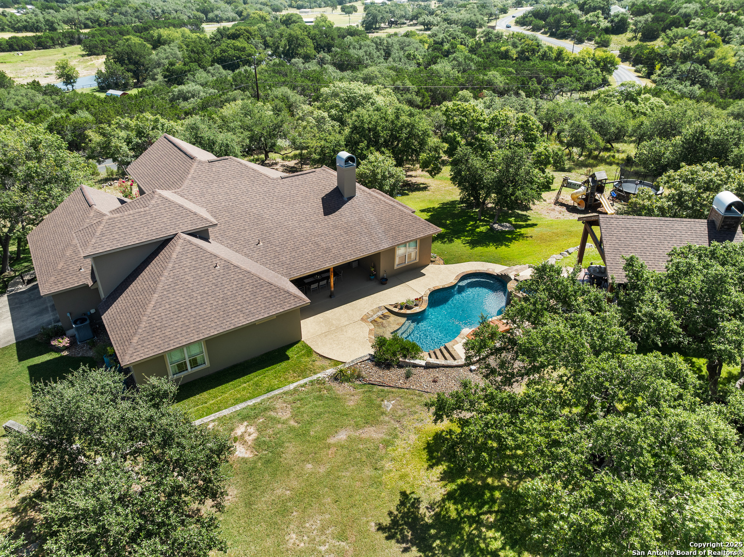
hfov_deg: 71.6
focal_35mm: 24
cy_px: 278
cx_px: 372
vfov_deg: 56.8
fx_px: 516
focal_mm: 12.29
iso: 140
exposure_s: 1/2500
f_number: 2.8
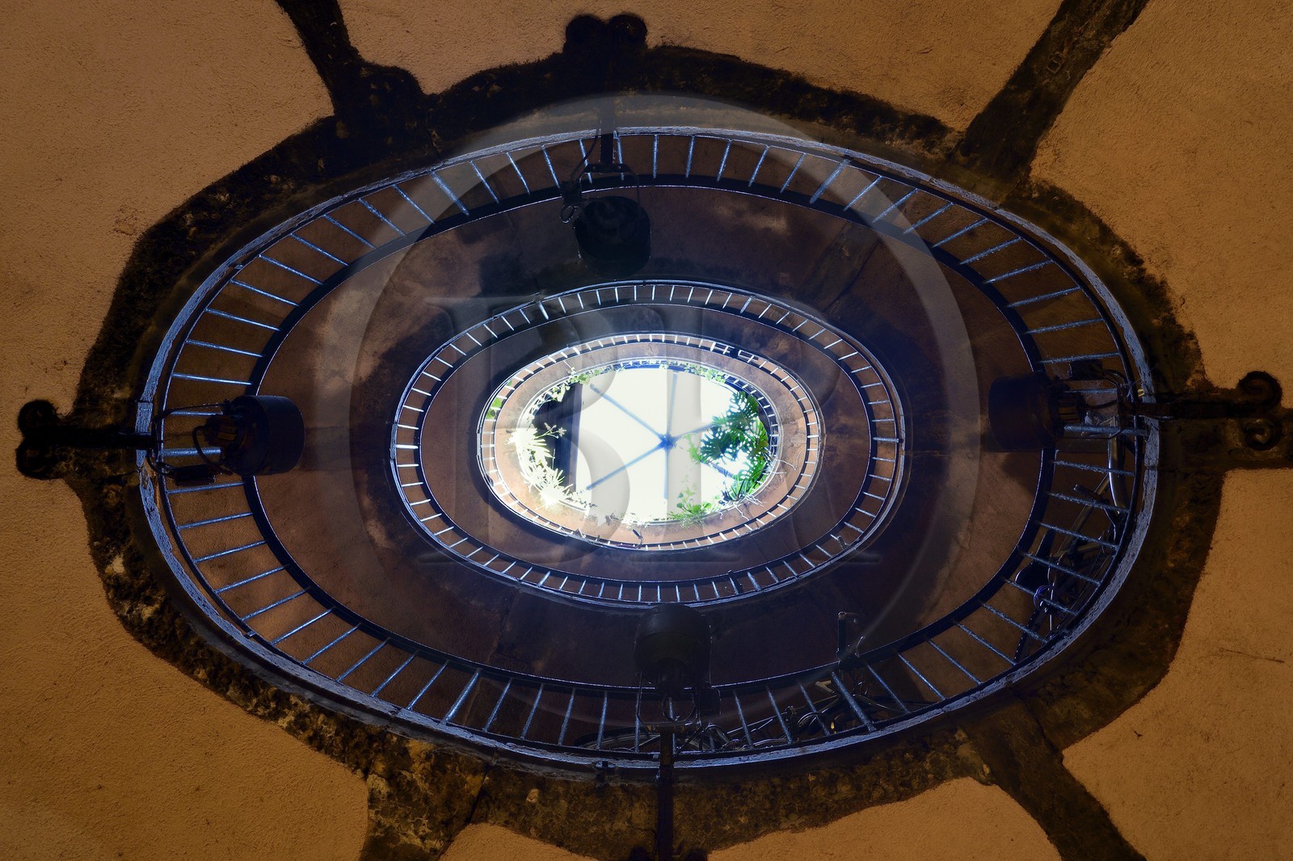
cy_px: 430
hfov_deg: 58.7
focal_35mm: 32
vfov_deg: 41.1
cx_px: 646
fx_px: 1149
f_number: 9
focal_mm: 32
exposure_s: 1/2.5
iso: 200
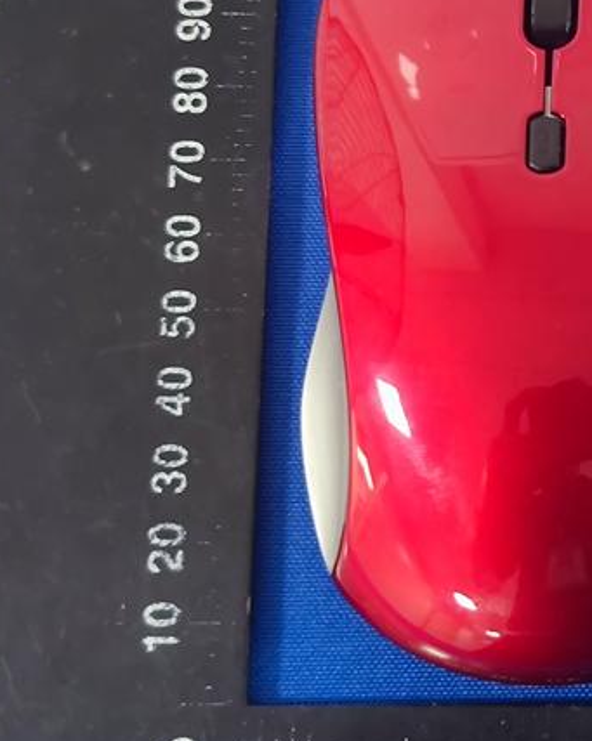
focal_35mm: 84
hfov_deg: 17.2
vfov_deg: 22.7
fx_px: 1842
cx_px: 753
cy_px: 300
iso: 1198
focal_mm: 6.78
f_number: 1.85
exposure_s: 1/50
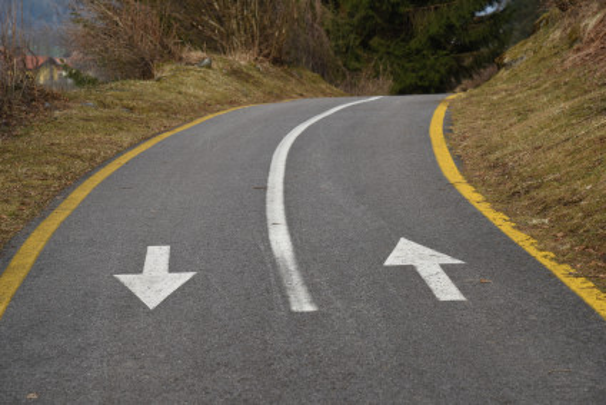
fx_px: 2021
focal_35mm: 120
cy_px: 202
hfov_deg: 17.1
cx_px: 303
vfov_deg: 11.4
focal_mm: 120
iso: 160
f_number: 8
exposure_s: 1/200
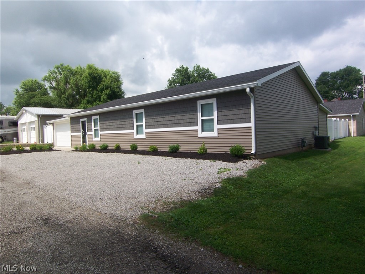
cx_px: 182
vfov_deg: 58.9
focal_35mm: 23
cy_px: 137
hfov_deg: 73.9
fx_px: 243
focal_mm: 3.8
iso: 64
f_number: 5.6
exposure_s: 1/320
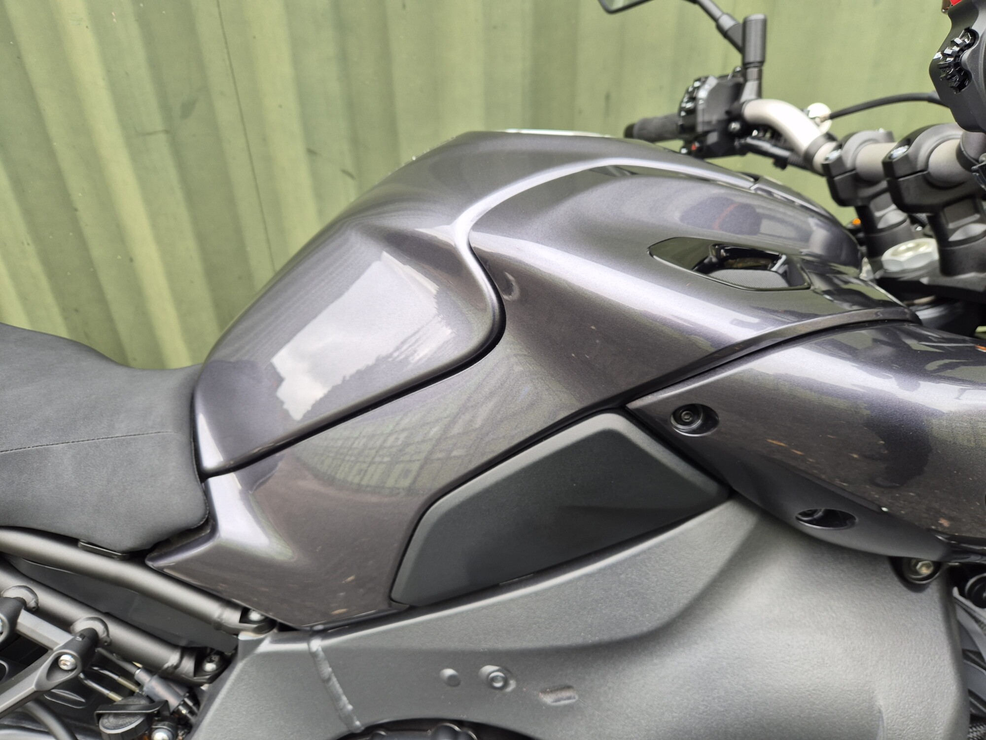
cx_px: 493
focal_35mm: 23
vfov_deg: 58.9
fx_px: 655
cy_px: 370
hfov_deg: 73.9
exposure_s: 1/180
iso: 125
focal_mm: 5.4
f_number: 1.8
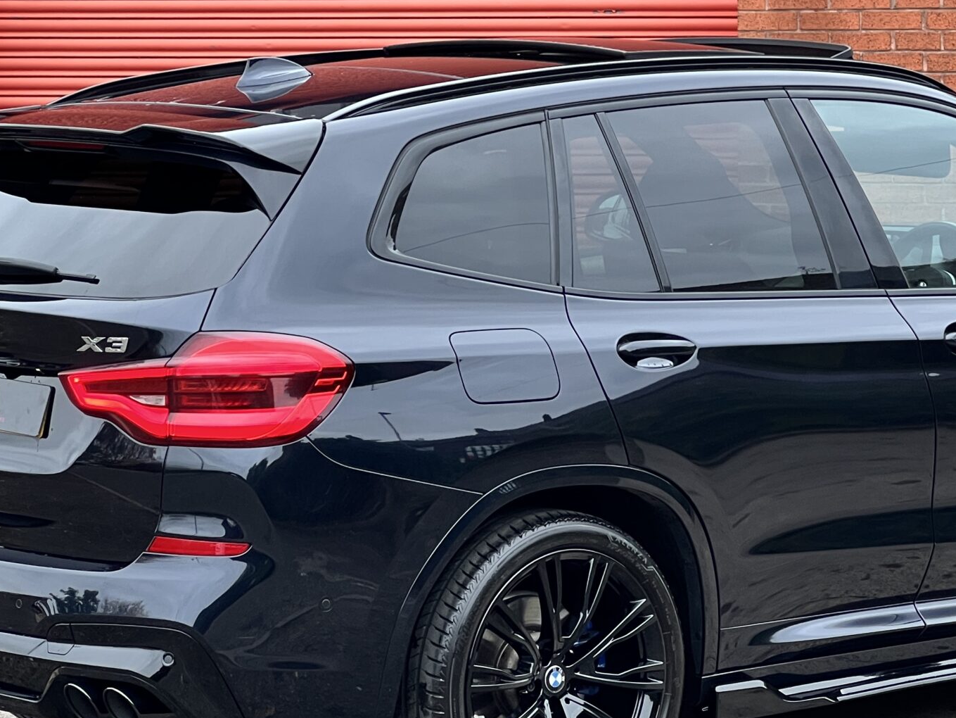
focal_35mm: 145
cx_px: 659
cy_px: 210
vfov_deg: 10.2
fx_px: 4006
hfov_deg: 13.6
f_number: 2.8
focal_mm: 9
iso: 80
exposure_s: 1/99
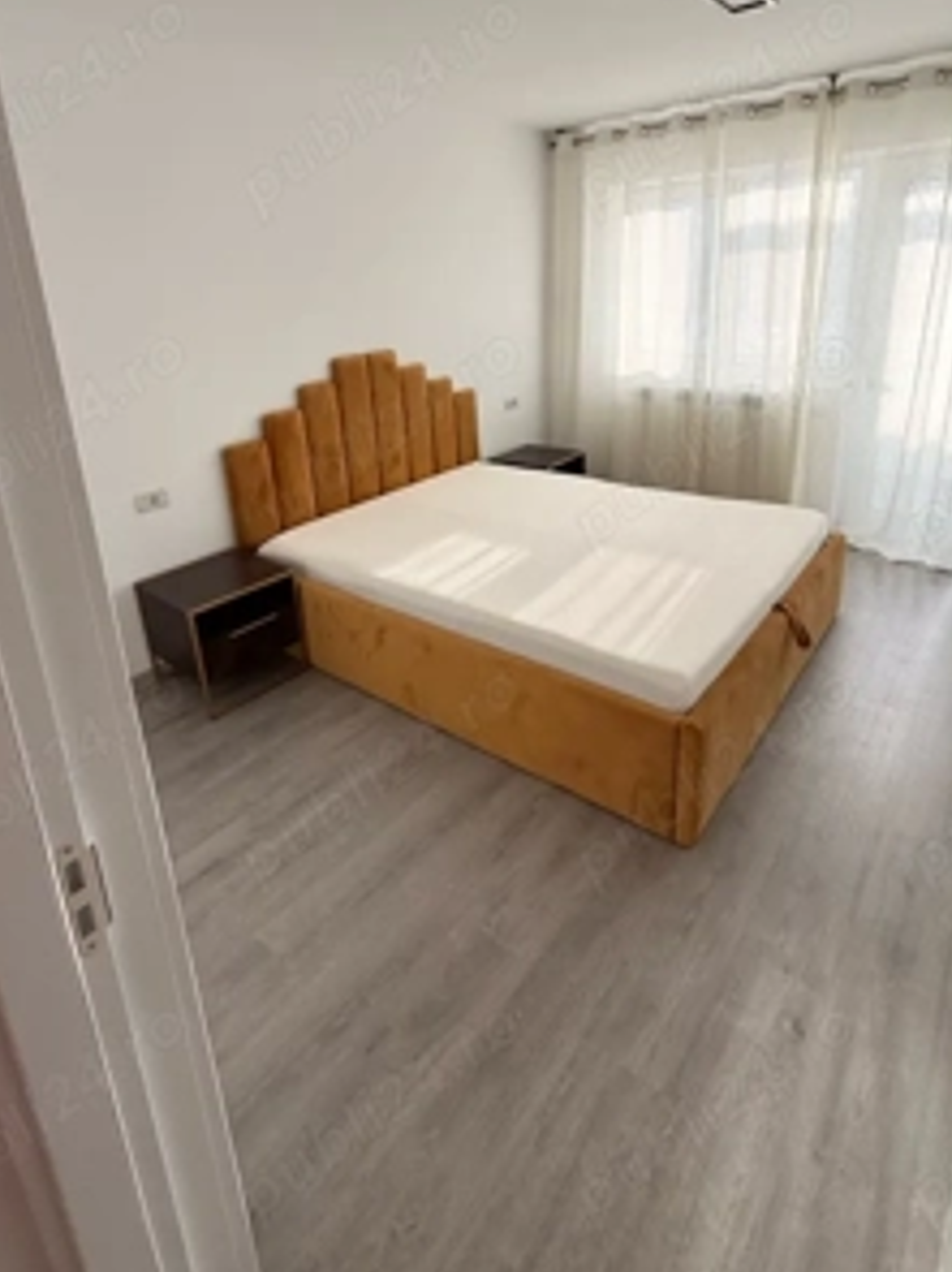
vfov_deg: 83.4
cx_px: 465
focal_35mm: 19
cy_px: 492
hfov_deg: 68.6
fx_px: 697
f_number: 2.2
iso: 50
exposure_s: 1/146
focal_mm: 2.22
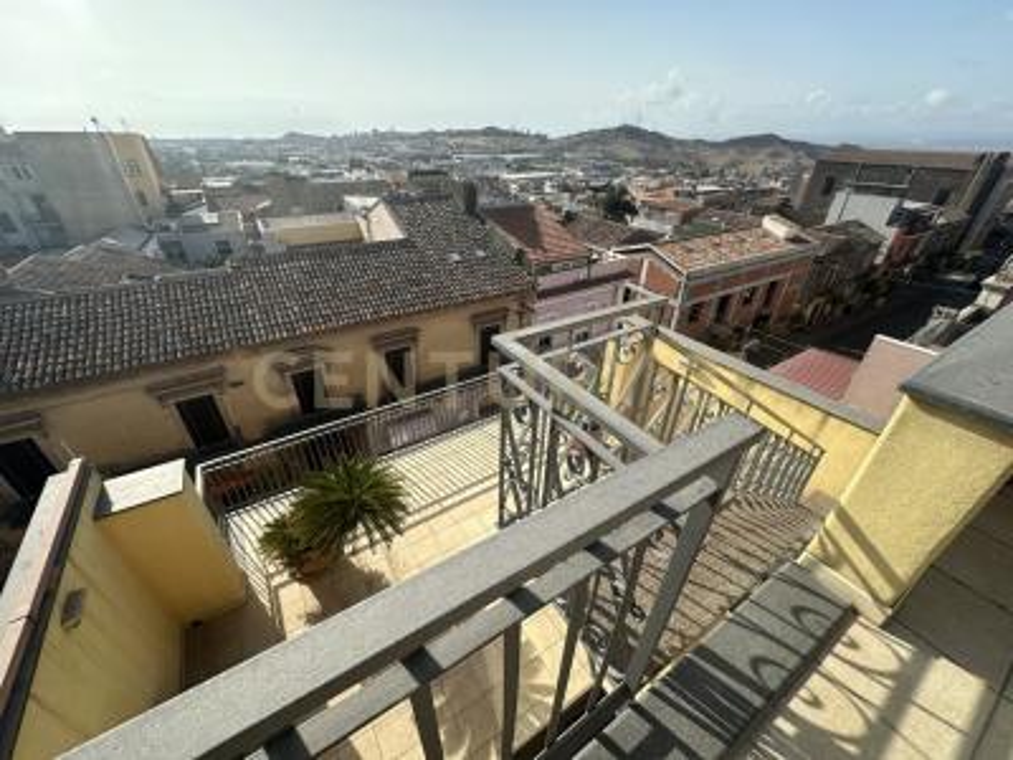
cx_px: 506
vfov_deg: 85.7
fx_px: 410
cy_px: 380
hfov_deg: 102.1
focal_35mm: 14
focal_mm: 2.22
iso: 50
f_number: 2.2
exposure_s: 1/1304
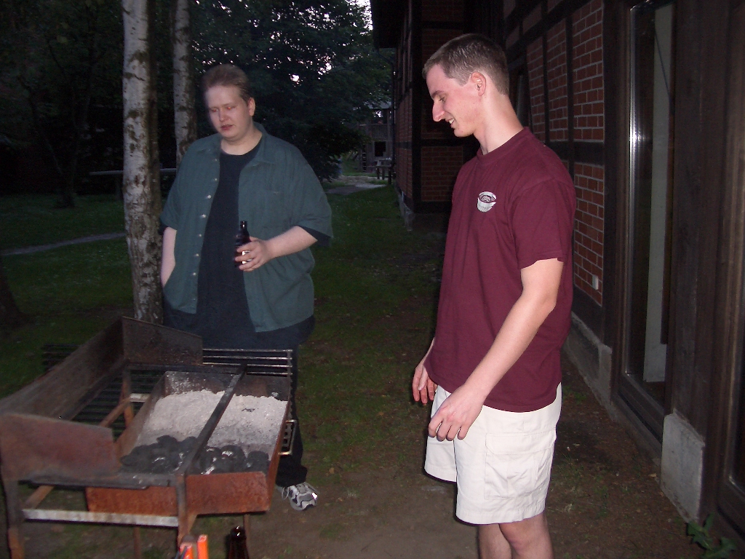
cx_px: 372
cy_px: 280
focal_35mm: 35
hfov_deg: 52.6
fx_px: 753
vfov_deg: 40.7
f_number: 2.6
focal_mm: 5.8
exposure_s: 1/40
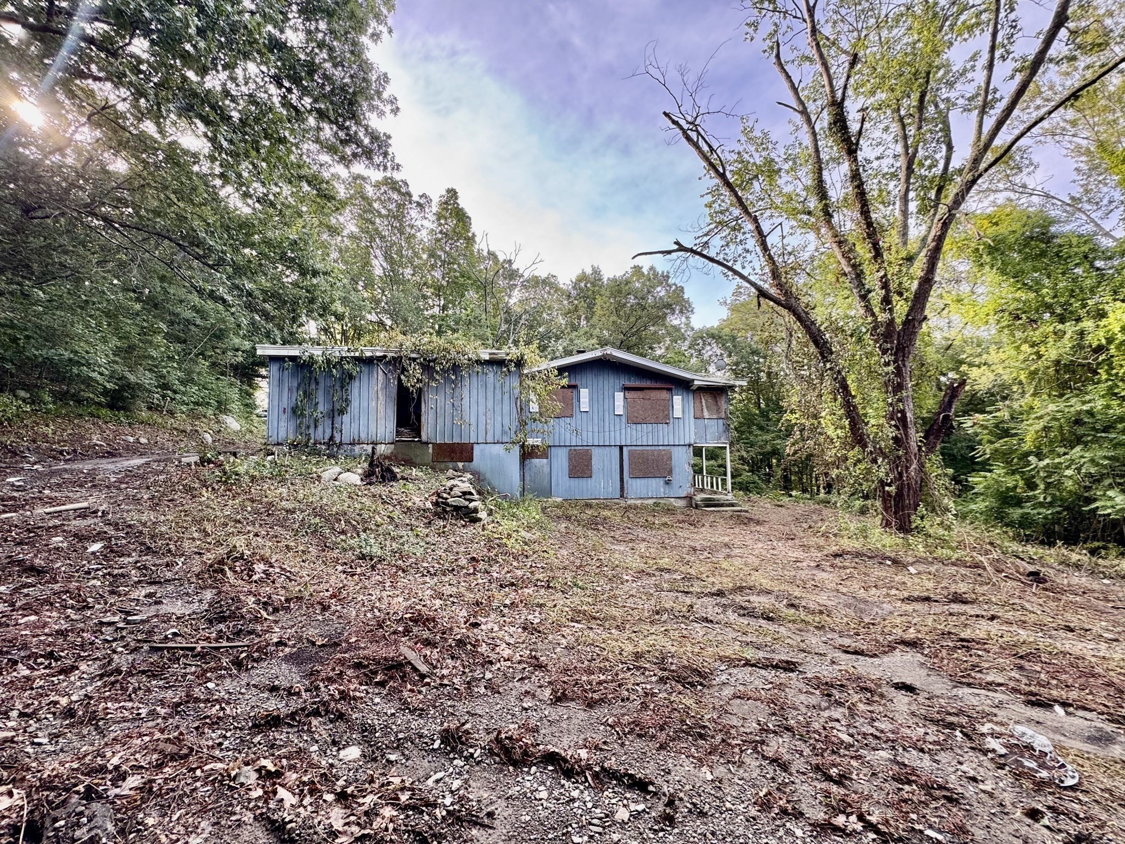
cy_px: 422
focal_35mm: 14
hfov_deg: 102.1
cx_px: 562
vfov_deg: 85.7
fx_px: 455
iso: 40
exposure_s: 1/110
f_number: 2.2
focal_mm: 2.22
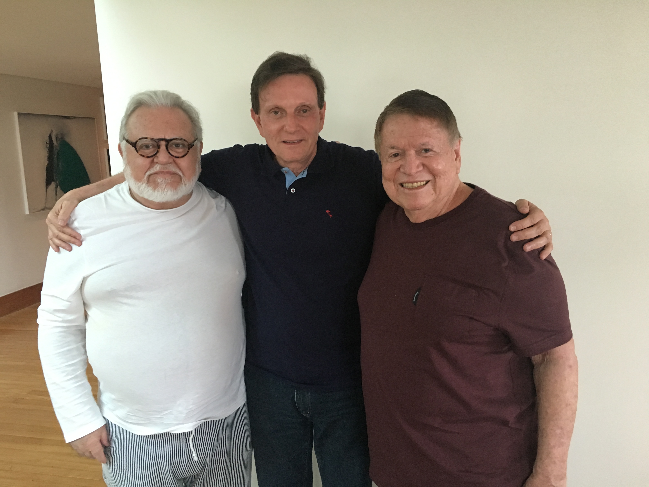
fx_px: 544
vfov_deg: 48.2
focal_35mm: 29
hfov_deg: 61.7
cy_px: 244
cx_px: 324
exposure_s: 1/24
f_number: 2.2
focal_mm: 4.15
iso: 200
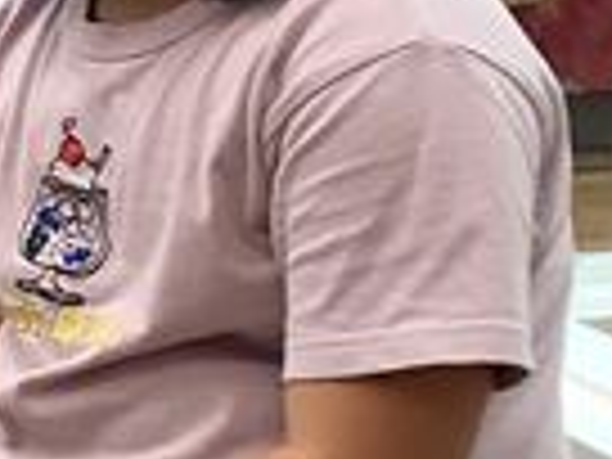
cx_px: -576
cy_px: -32
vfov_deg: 10.7
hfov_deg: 12.8
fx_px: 2422
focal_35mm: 137
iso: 80
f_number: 2.4
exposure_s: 1/50
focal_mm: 3.3
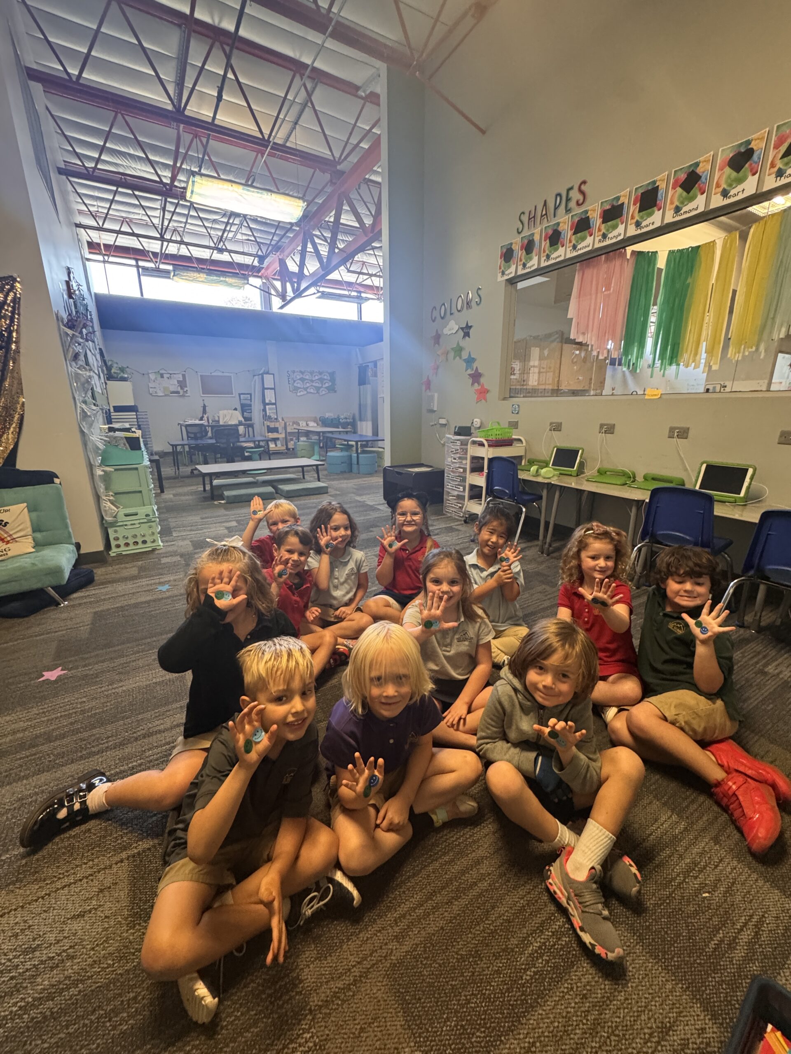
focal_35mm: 14
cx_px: 396
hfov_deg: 85.7
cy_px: 527
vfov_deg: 102.1
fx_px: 427
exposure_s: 1/60
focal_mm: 2.22
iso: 400
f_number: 2.2
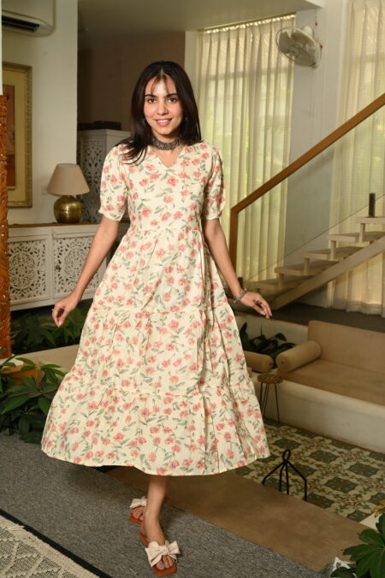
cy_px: 289
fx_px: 626
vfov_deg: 49.6
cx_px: 192
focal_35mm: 39
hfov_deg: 34.2
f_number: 8
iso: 640
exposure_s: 1/160
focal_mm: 39
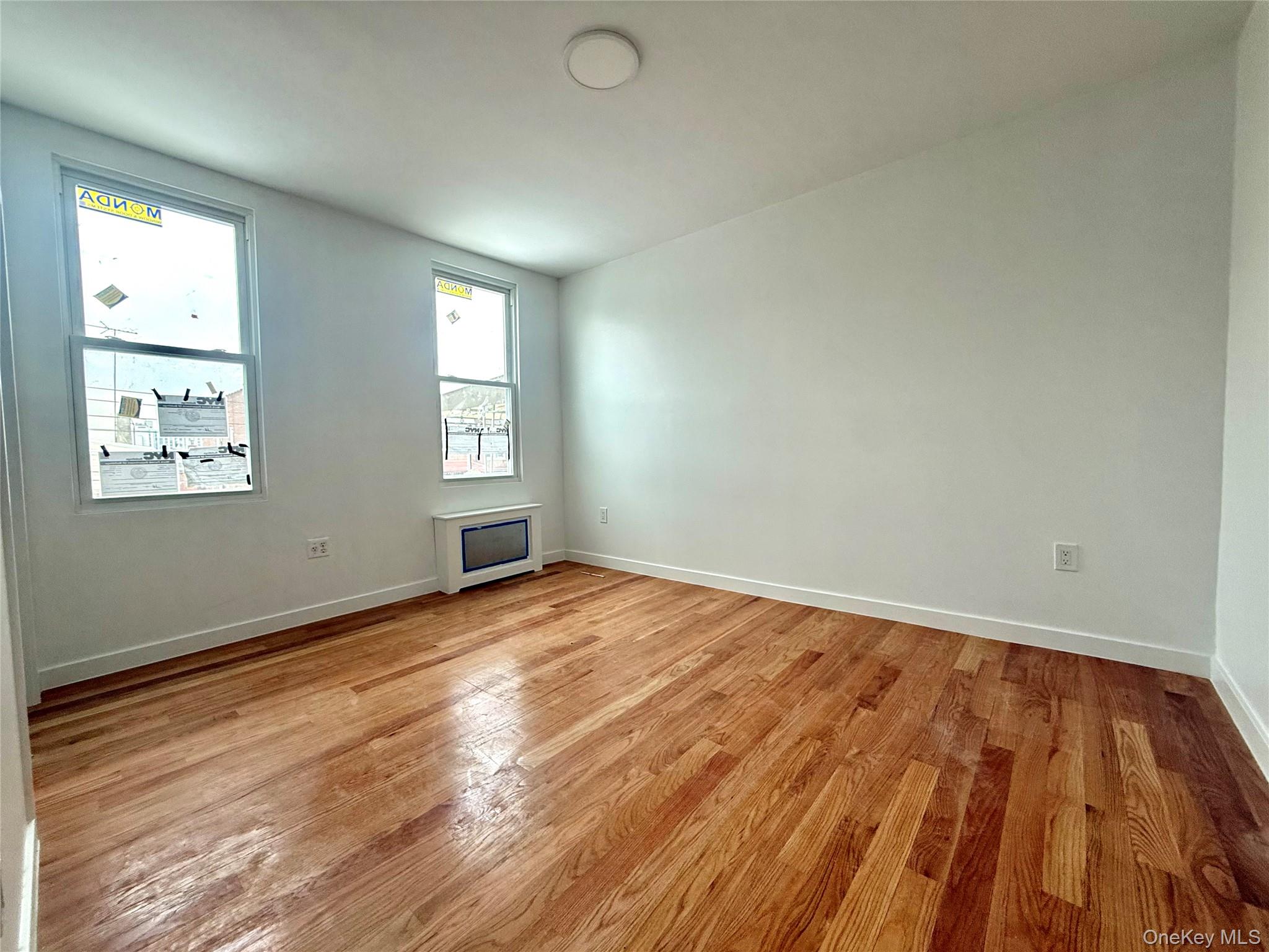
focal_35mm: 14
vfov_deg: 85.7
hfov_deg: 102.1
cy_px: 476
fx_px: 513
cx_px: 634
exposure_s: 1/120
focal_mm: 2.22
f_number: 2.2
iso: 125
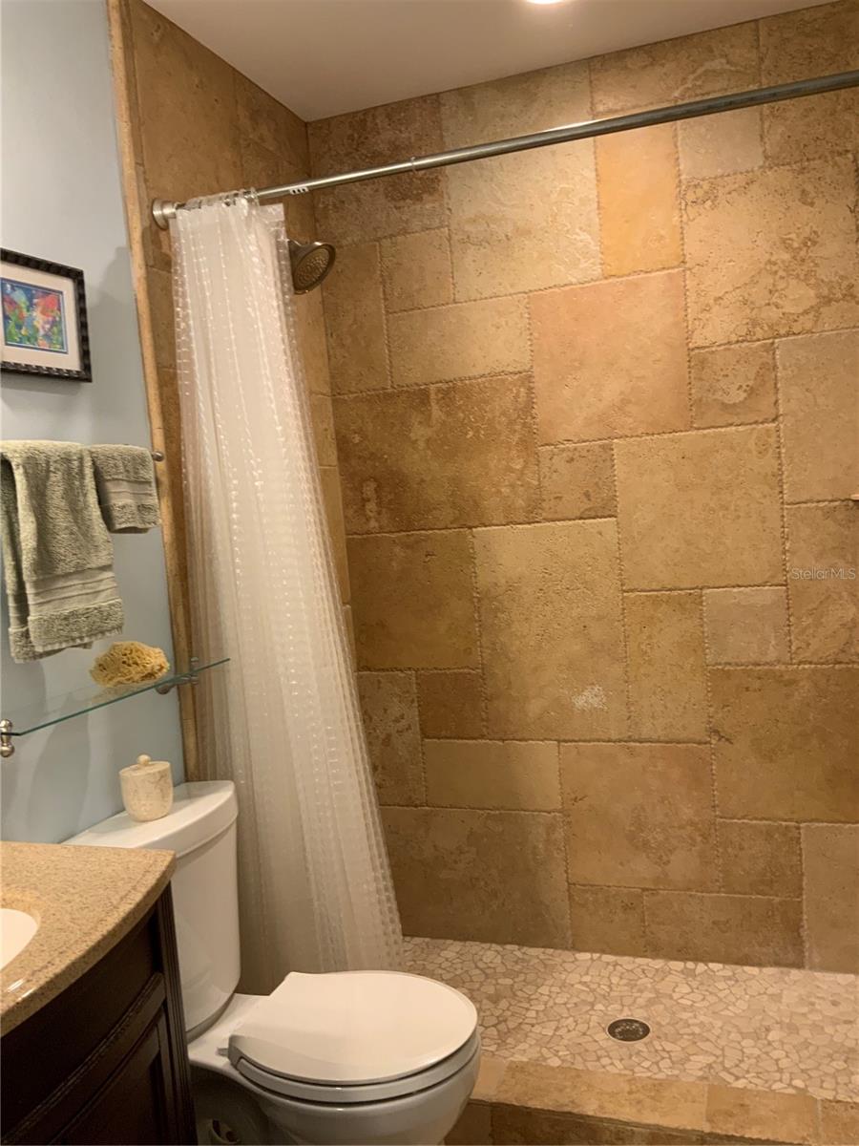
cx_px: 430
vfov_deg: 61.7
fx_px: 960
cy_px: 573
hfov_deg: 48.2
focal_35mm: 29
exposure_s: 1/60
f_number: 1.8
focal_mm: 3
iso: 100
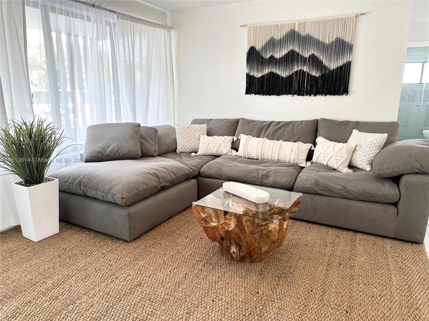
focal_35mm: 24
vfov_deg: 56.8
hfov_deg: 71.6
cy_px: 160
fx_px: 297
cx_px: 214
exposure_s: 1/120
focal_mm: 6.86
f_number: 1.78
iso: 160
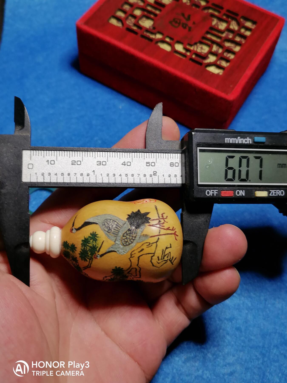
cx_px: 144
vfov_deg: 46.8
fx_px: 442
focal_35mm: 40
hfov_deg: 36.0
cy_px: 192
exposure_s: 1/33.3
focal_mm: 5.4
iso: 160
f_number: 1.8
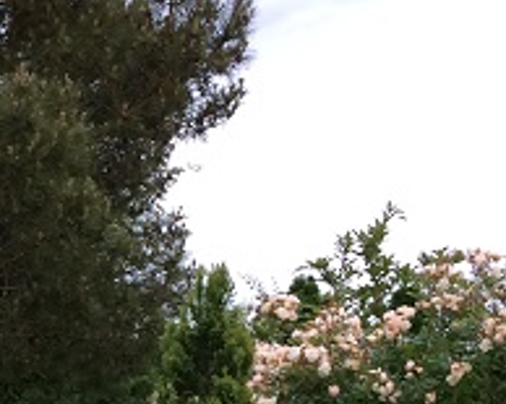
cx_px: -70
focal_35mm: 117
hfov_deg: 15.9
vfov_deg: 12.9
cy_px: 443
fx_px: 1751
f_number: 2.2
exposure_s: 1/33
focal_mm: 4.15
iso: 40
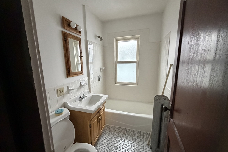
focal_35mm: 15
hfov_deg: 100.4
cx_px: 113
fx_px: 95
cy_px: 80
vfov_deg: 77.3
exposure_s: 1/60
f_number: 2.2
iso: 1000
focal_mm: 2.22
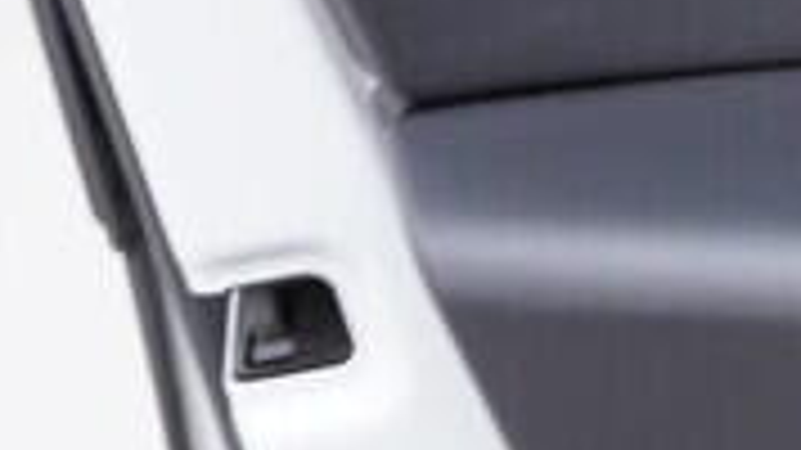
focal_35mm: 217
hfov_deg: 8.9
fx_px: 4608
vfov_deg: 5.6
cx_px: 1966
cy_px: 133
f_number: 2.8
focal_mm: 24
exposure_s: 1/40
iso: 125
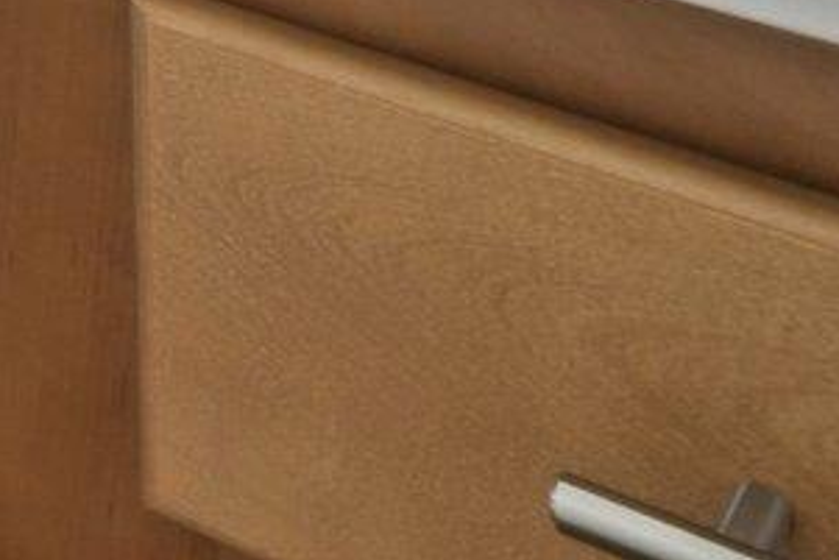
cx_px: -1519
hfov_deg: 12.2
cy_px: -1325
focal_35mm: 102
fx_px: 2378
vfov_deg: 9.3
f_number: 8
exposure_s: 1/10
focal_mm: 10
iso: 400
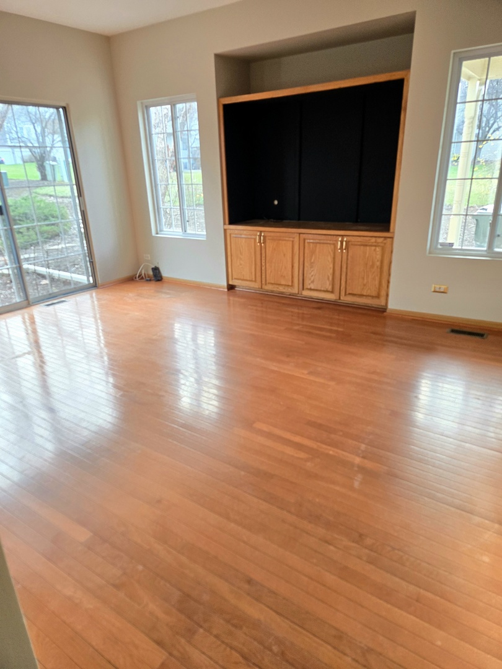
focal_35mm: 23
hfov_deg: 58.9
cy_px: 334
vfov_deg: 73.9
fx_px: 445
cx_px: 251
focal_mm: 5.4
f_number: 1.8
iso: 200
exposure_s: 1/120
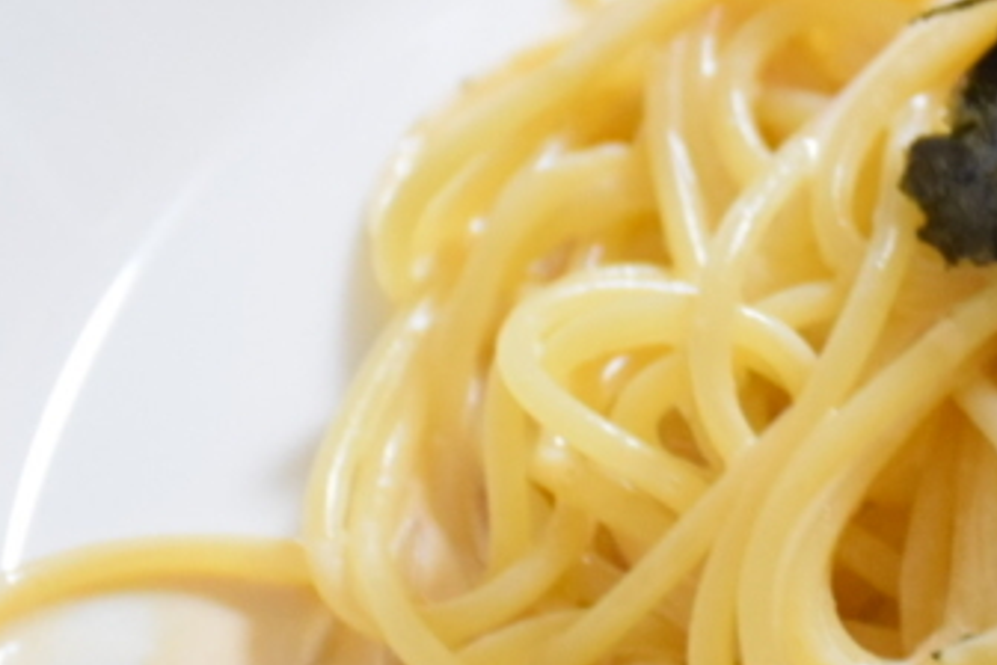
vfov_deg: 5.4
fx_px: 7089
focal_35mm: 256
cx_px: 1211
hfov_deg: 8.0
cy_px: 334
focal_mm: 56
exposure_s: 1/60
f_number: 4.8
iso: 3200
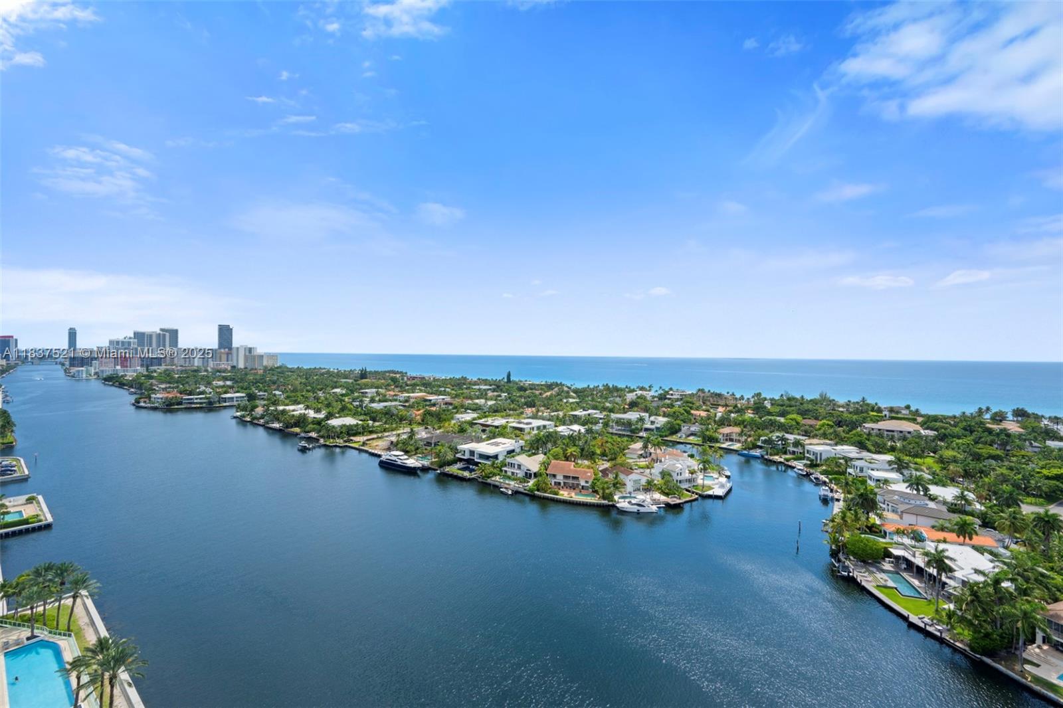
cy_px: 354
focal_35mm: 14
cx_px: 532
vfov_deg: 81.2
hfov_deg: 104.3
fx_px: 413
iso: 100
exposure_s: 1/80
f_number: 11
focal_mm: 14
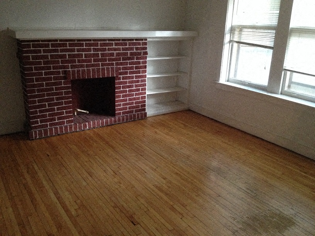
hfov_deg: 52.6
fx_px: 318
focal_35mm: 35
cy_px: 118
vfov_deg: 40.7
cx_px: 158
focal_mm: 4.28
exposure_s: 1/17
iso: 400
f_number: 2.4
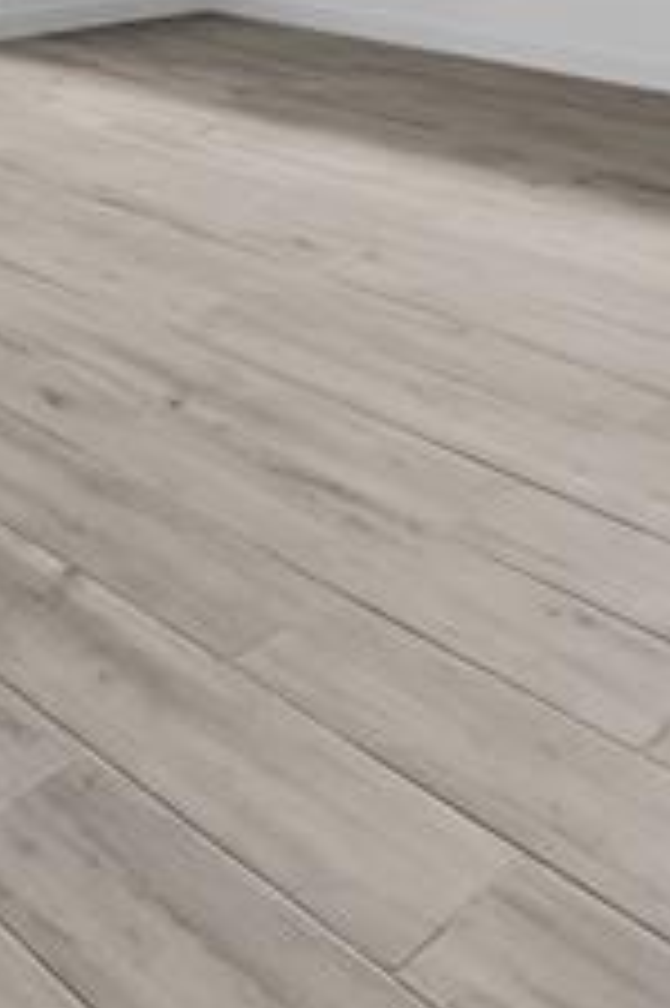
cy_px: -94
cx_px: -9
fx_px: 1398
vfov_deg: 34.4
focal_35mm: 50
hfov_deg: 25.5
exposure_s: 1/40
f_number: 8
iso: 250
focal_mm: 14
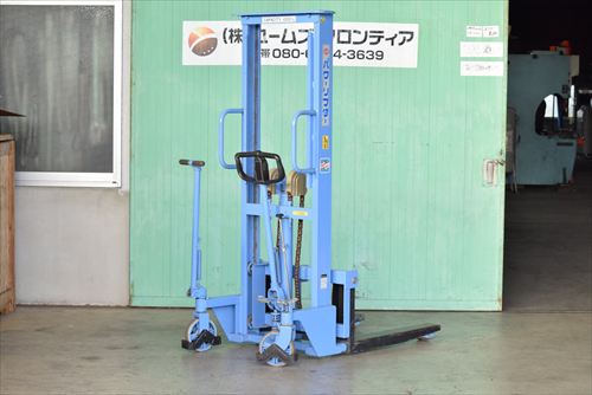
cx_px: 296
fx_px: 1357
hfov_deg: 24.6
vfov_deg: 16.6
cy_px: 198
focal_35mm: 82
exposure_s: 1/400
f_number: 6.3
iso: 1250
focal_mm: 55
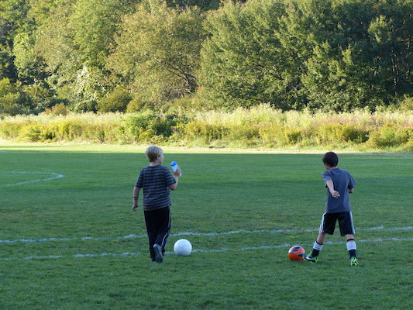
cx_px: 206
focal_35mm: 178
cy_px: 155
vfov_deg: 8.3
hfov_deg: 11.1
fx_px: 2124
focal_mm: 32
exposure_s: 1/125
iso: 100
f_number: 3.5
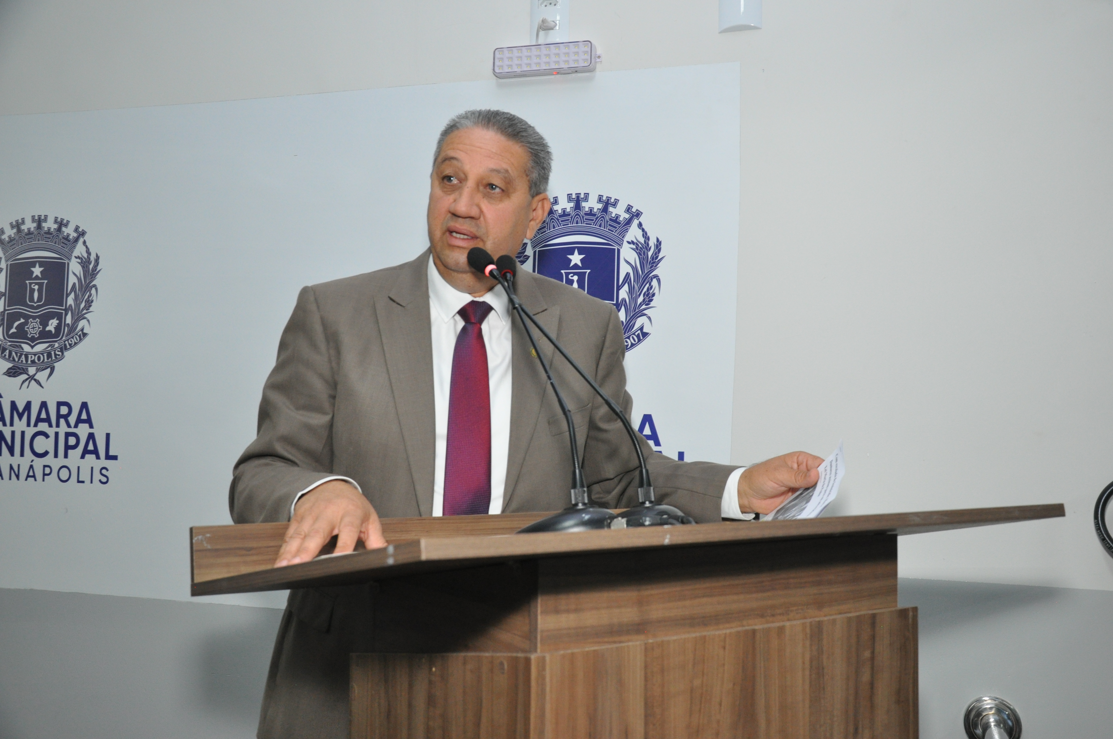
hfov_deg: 57.3
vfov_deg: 39.9
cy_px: 370
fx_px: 1019
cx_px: 556
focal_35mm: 33
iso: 800
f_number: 5.6
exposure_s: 1/60
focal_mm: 22
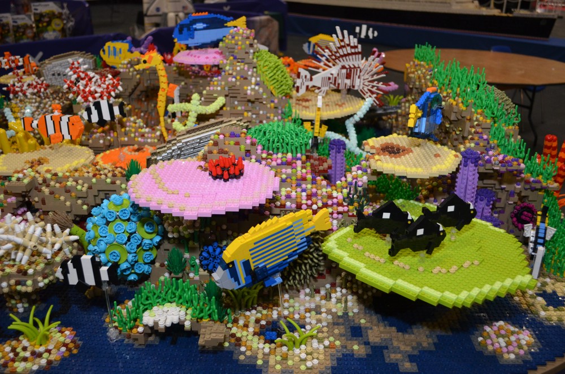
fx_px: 517
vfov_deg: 39.8
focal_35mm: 33
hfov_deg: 57.3
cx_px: 282
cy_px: 187
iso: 1250
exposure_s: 1/60
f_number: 4
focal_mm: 22
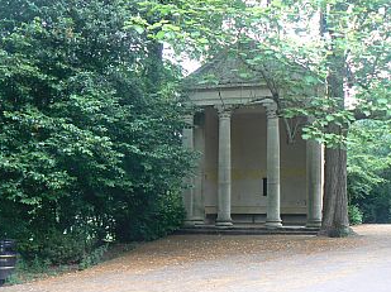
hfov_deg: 44.8
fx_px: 474
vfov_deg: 34.2
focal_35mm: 42
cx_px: 210
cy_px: 168
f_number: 2.8
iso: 80
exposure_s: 1/30
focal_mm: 6
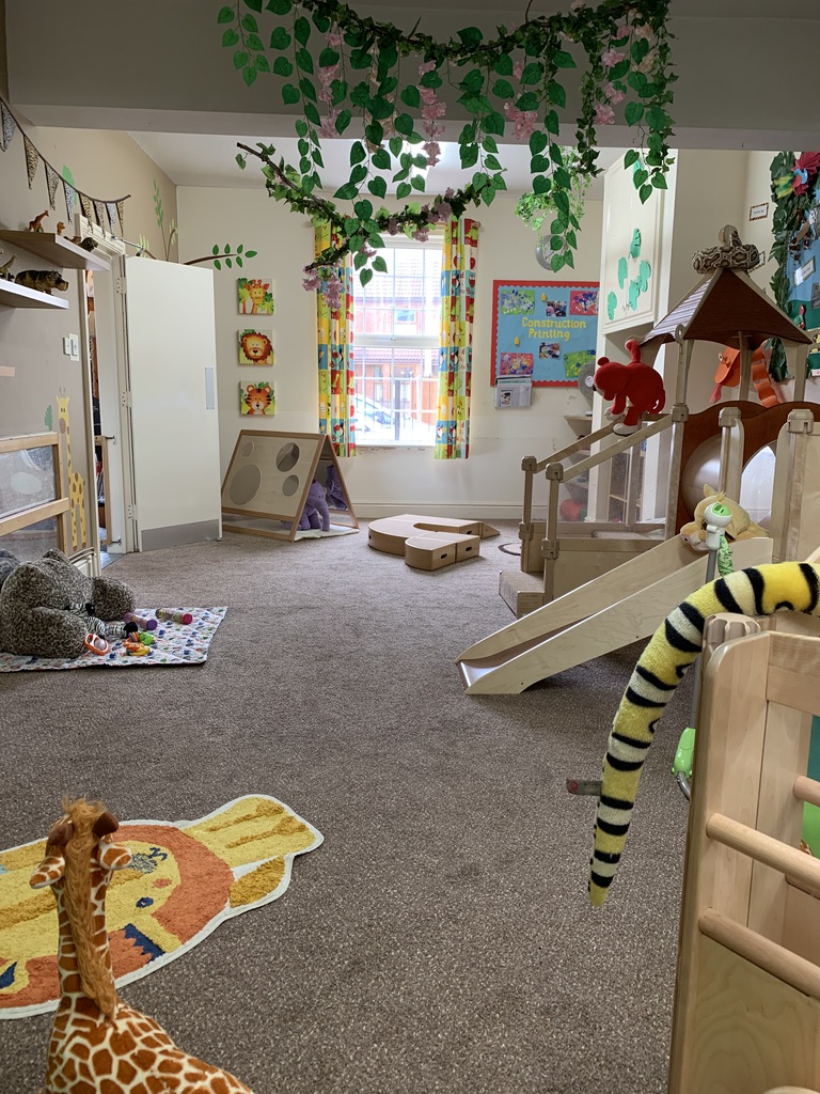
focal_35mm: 26
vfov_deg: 67.3
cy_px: 547
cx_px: 410
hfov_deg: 53.1
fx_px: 821
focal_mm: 4.25
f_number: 1.8
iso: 80
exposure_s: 1/50
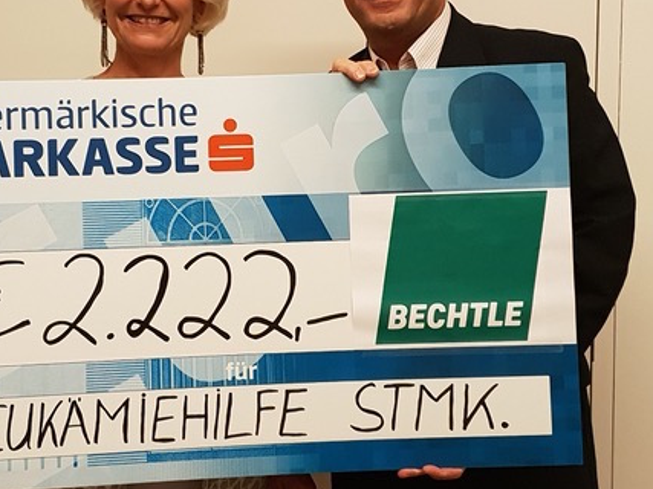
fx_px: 735
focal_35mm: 39
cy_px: 188
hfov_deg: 47.8
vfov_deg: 36.6
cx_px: 289
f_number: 1.5
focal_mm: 4.3
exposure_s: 1/50
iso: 320
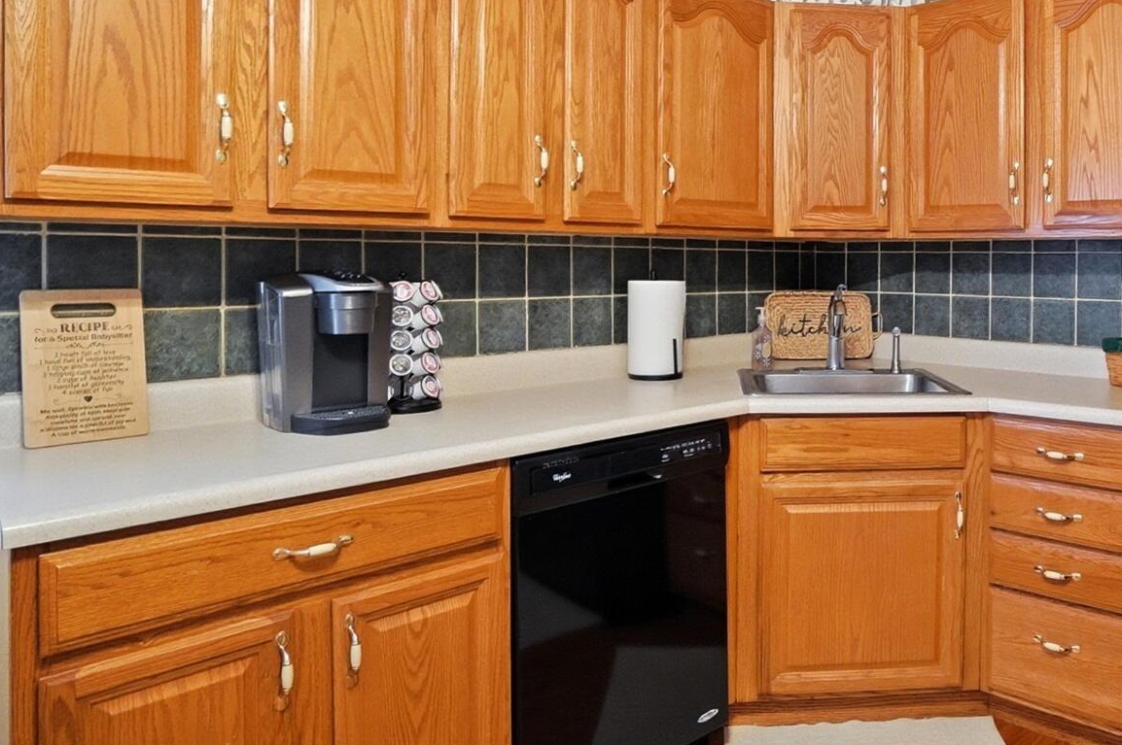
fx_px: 810
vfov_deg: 48.8
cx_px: 822
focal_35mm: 26
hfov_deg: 65.8
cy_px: 266
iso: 125
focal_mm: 10
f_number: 4
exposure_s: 1/30
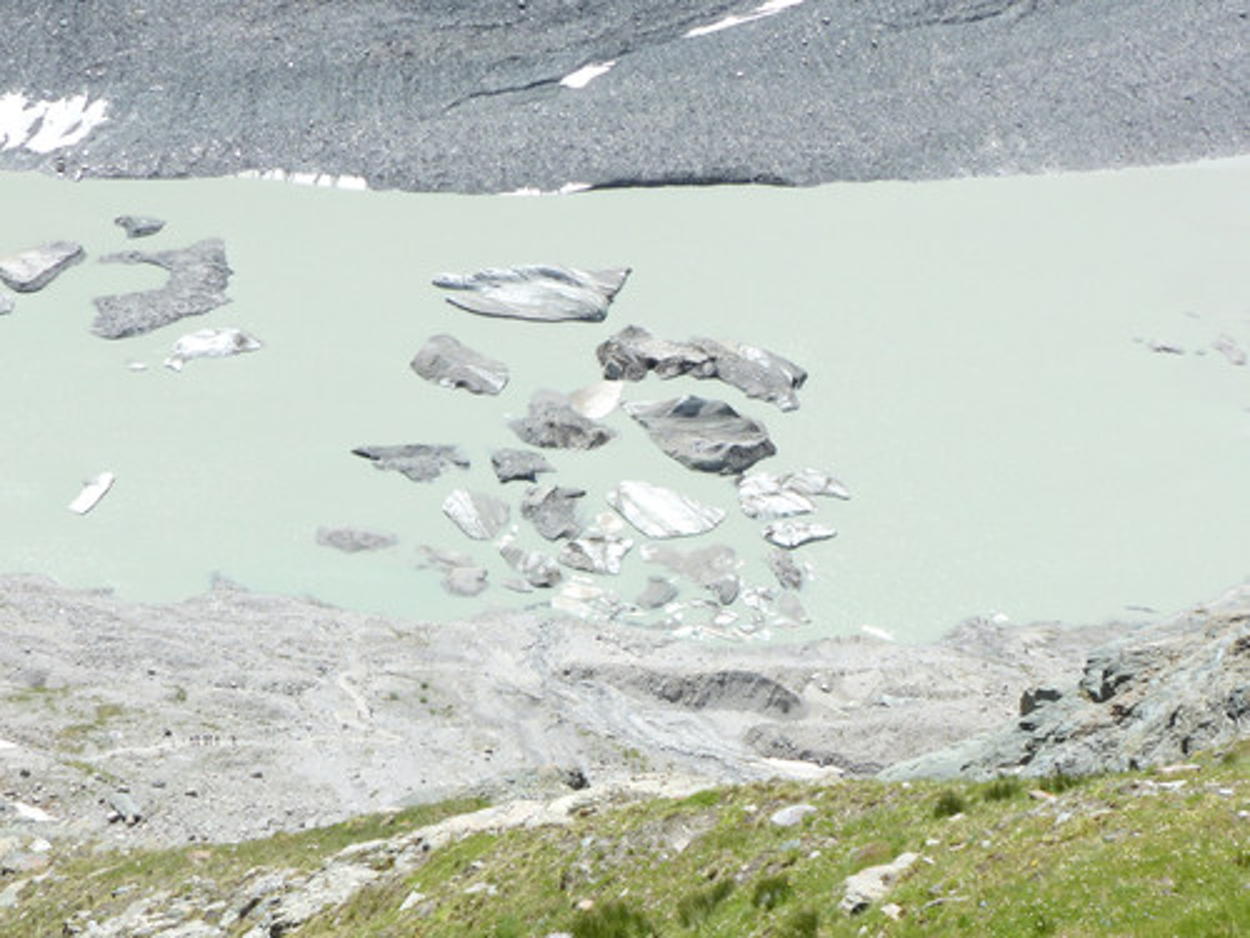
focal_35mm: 57
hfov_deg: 33.8
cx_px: 625
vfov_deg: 25.7
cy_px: 469
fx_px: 2058
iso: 80
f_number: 3.3
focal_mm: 4.9
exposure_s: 1/640
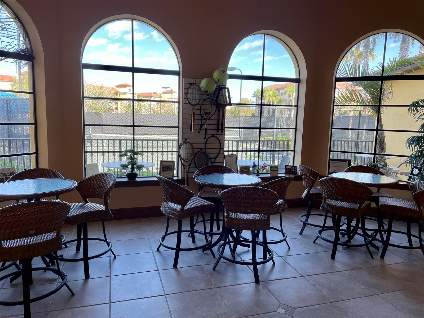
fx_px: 318
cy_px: 159
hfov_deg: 67.3
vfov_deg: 53.1
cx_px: 212
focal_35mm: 26
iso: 32
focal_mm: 4.2
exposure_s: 1/132
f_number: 1.6
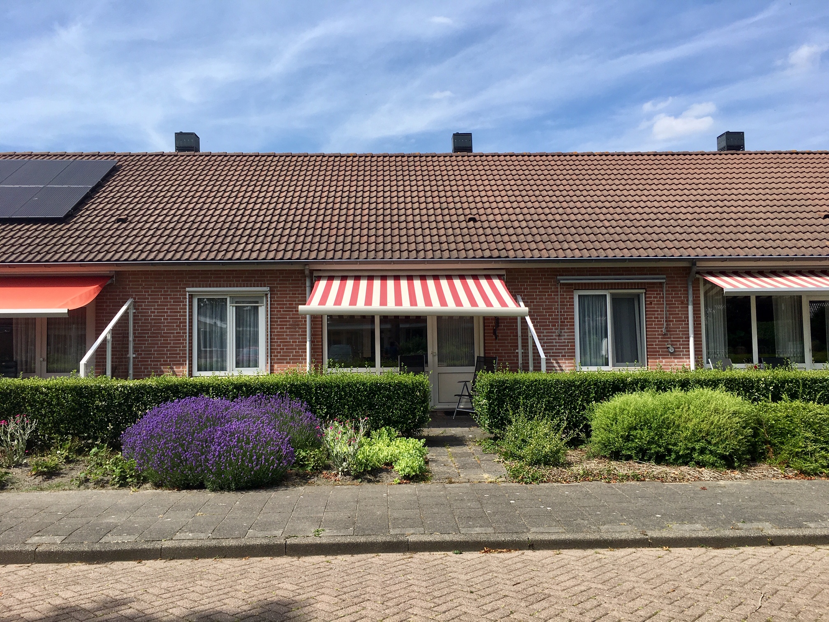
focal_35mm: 29
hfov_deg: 61.7
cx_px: 414
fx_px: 695
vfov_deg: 48.2
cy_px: 311
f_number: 2.2
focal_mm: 4.15
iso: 25
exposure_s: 1/1672
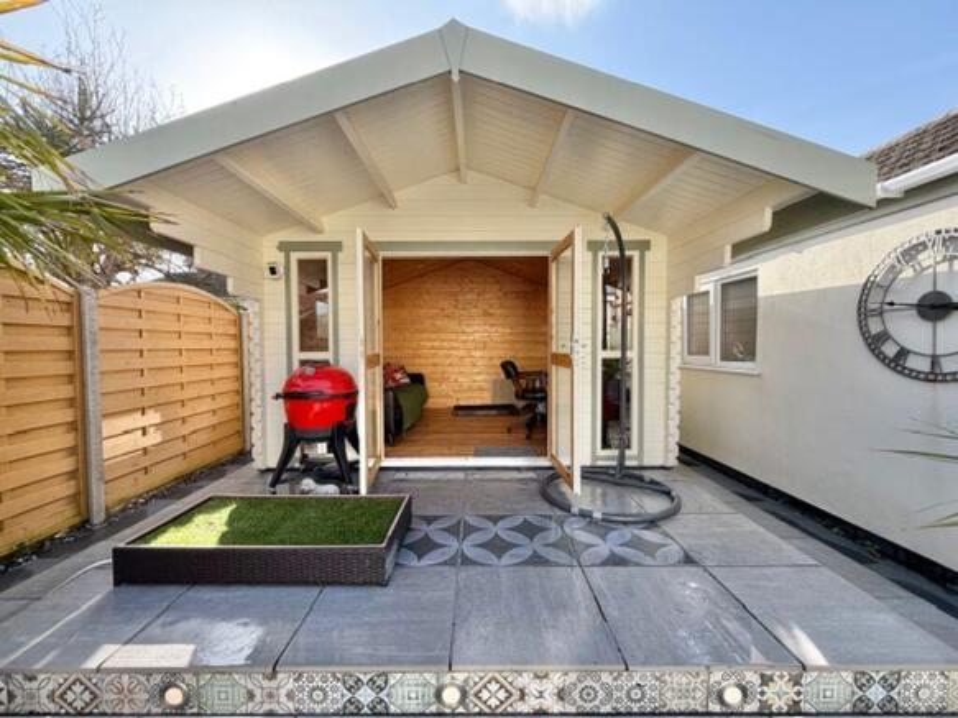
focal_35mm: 14
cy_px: 359
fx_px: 387
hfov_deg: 102.1
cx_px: 479
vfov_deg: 85.7
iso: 64
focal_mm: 2.22
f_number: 2.2
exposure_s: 1/502
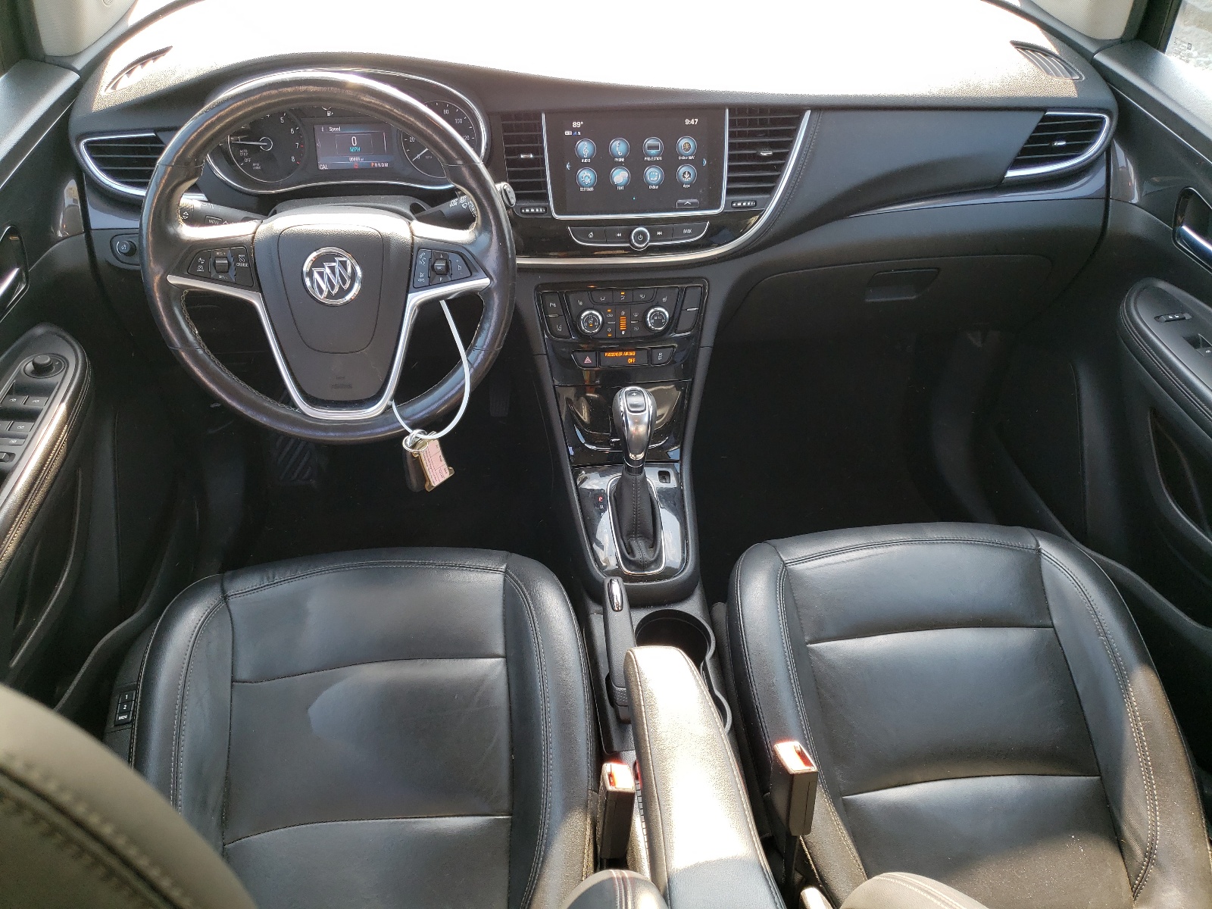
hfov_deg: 67.3
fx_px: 910
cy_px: 454
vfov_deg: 53.1
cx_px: 606
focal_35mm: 26
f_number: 1.5
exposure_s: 1/141
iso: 50
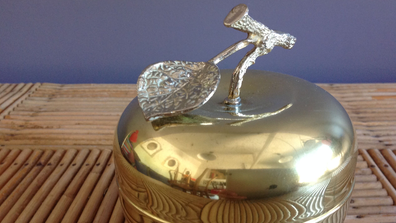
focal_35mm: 39
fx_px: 409
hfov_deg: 51.6
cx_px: 195
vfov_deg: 30.3
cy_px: 143
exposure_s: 1/15
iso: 125
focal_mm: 4.28
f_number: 2.4
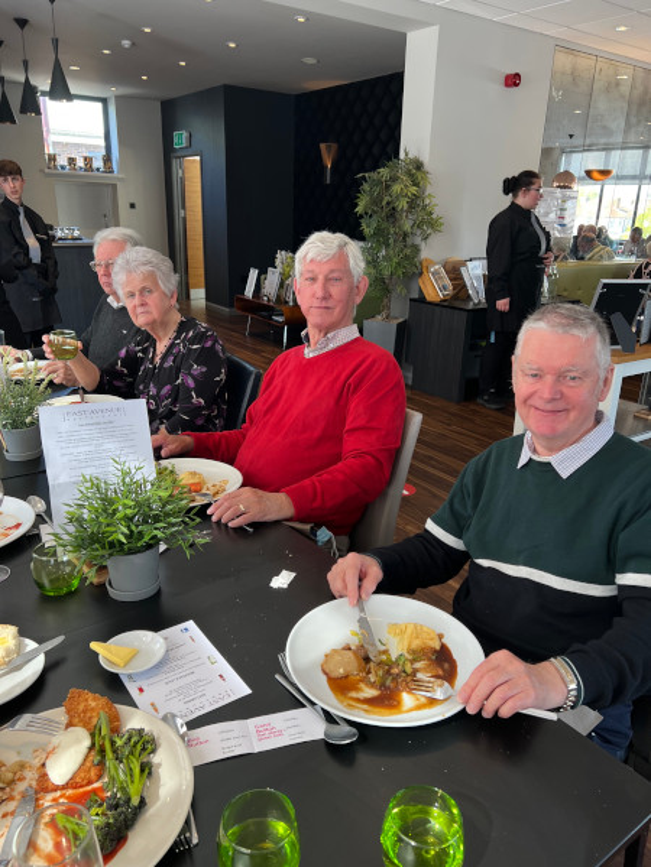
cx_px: 326
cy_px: 434
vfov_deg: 67.3
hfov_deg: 53.1
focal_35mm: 26
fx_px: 652
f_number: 1.5
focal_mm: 5.7
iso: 64
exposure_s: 1/100
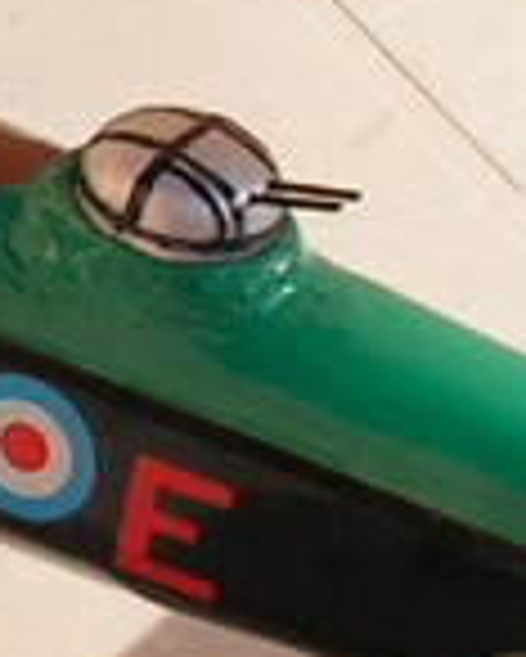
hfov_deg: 4.5
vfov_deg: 5.8
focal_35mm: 334
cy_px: 108
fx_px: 6493
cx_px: -836
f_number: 4.8
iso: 64
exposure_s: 1/400
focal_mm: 8.4
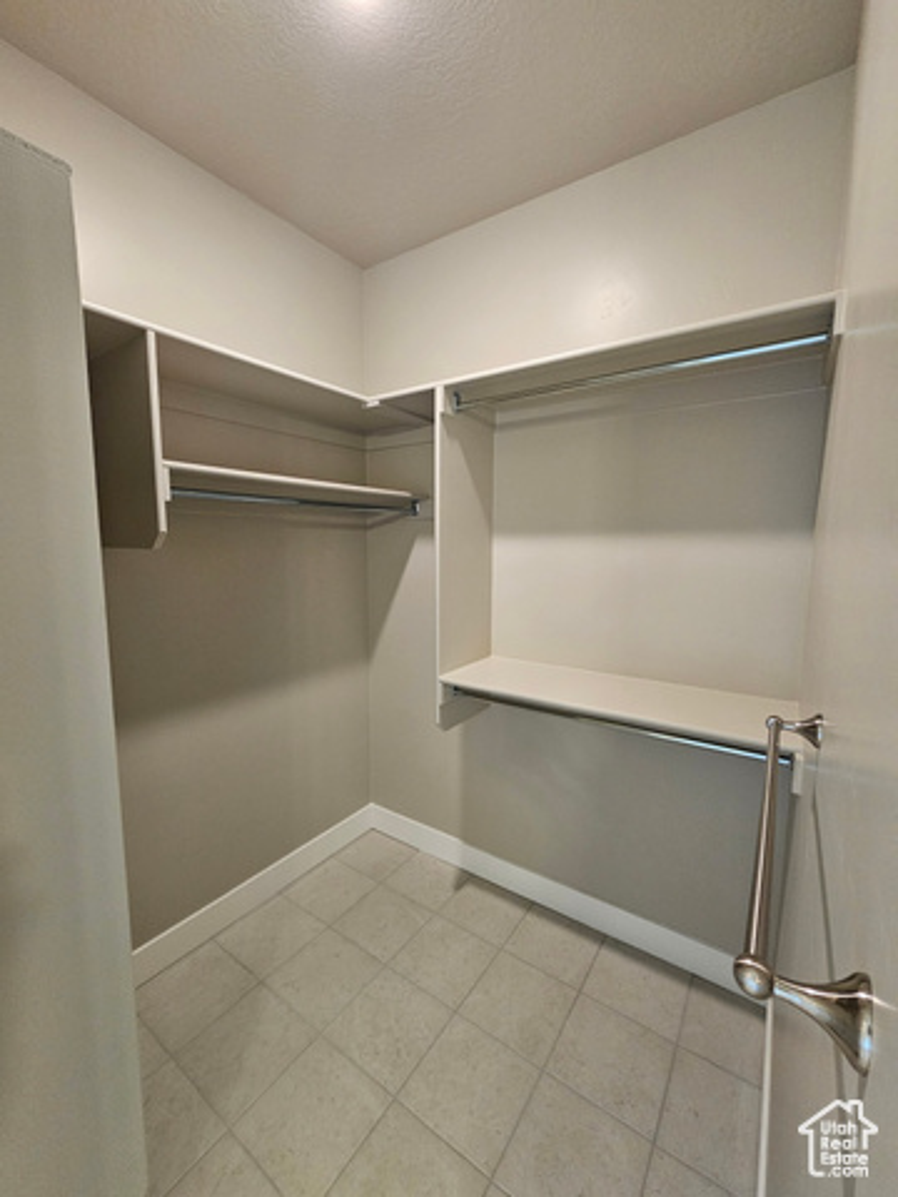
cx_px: 449
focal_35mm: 13
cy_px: 598
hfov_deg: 89.9
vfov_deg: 106.2
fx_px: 450
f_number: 2.2
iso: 400
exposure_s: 1/60
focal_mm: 2.2
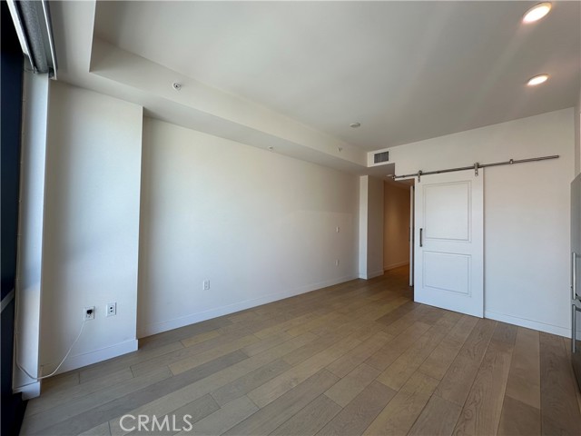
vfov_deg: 85.7
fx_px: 235
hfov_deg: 102.1
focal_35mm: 14
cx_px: 290
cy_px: 218
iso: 40
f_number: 2.2
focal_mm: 2.22
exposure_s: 1/131
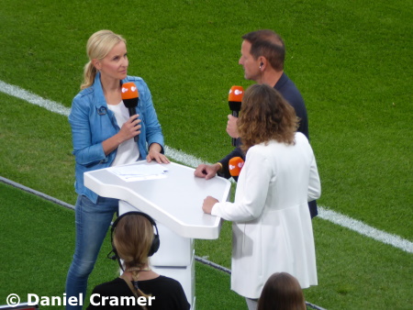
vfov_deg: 2.1
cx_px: 206
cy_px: 155
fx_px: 8595
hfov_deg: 2.8
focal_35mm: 720
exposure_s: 1/125
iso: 320
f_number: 6.4
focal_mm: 129
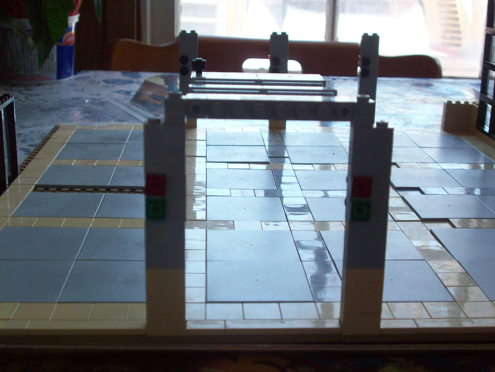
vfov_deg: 27.0
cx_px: 248
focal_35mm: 54
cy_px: 186
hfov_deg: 35.5
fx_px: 772
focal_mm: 9
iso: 185
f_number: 3.4
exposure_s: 1/80.7
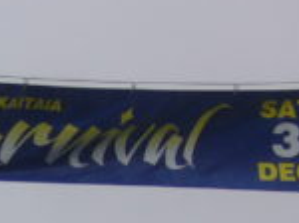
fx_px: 2475
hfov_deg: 6.7
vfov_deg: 5.1
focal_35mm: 287
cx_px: -251
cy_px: 348
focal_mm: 10.9
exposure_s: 1/125
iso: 80
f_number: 3.9
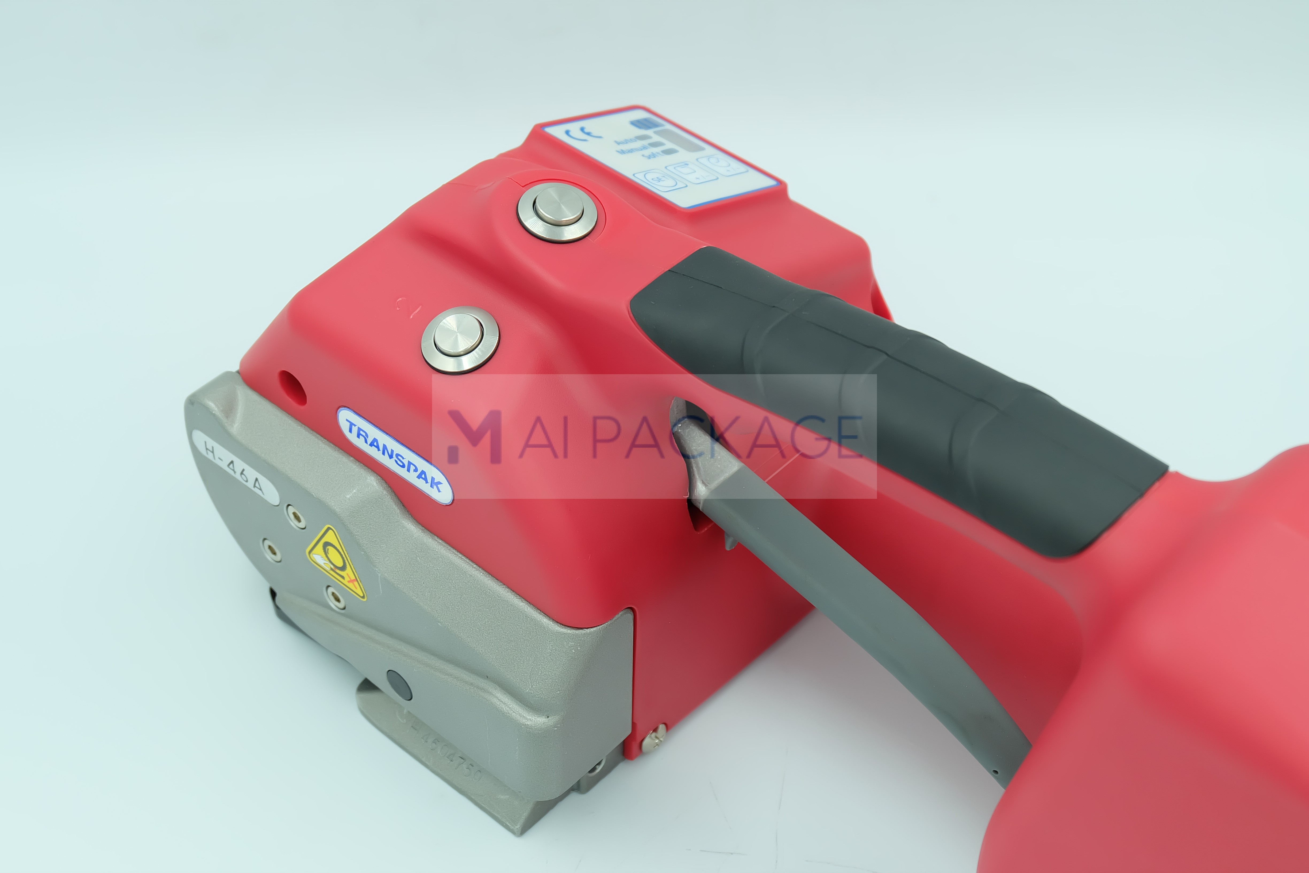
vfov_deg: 22.6
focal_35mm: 60
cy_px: 436
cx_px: 654
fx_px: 2181
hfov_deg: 33.4
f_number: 5.3
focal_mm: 40.2
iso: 400
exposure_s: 1/200
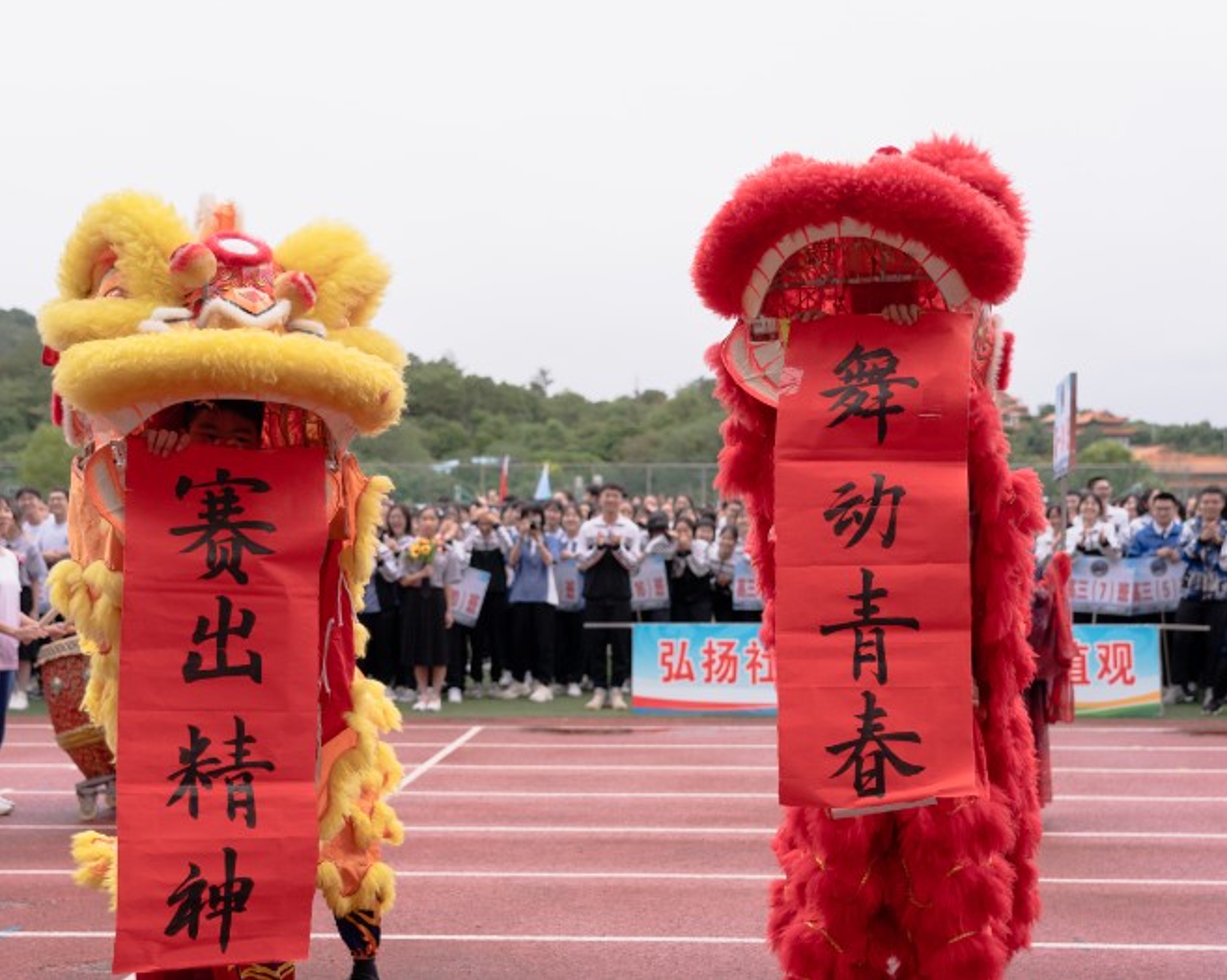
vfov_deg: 31.4
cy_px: 484
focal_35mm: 48
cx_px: 598
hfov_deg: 38.8
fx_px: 1742
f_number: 4
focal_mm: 42
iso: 400
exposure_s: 1/640
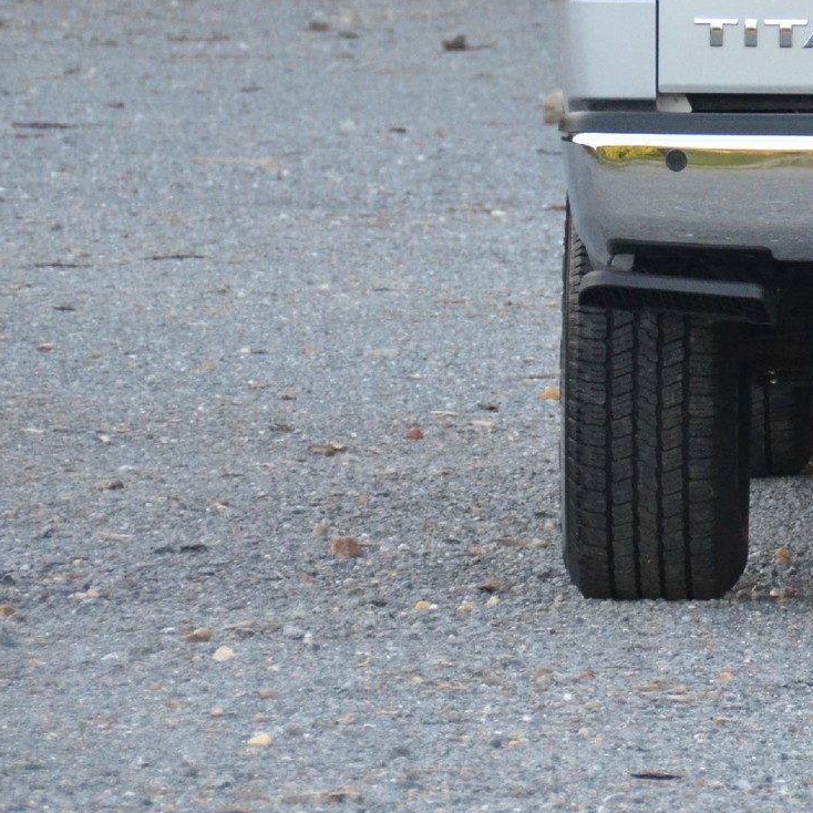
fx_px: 12887
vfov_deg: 3.6
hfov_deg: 3.6
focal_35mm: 485
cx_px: 1202
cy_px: -53
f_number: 5.3
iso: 1600
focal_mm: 112
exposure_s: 1/500
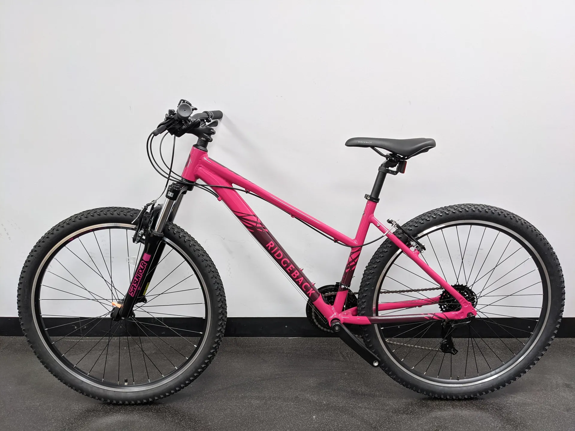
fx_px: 448
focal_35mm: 27
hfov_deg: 65.3
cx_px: 288
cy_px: 216
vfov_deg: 51.4
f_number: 1.73
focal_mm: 4.38
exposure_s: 1/24
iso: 106
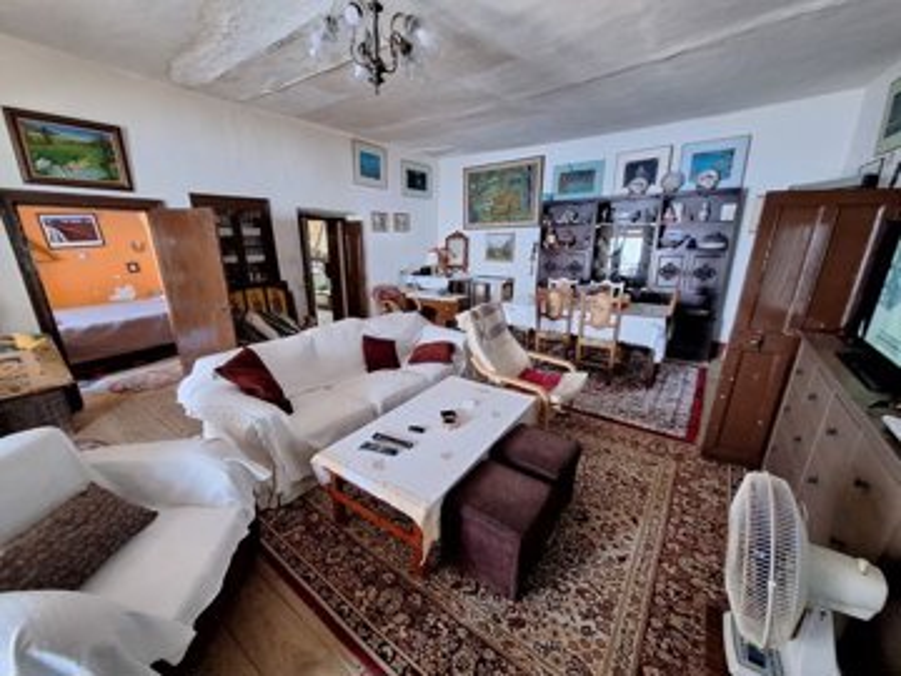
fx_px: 338
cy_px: 338
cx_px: 450
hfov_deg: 106.2
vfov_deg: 89.9
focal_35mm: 13
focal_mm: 1.74
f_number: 2.2
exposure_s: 1/24
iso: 320
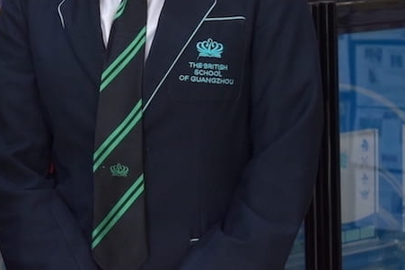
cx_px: -31
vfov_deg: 7.5
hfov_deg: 11.1
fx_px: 2061
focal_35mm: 183
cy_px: -26
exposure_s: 1/125
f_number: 5.6
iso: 900
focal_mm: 55
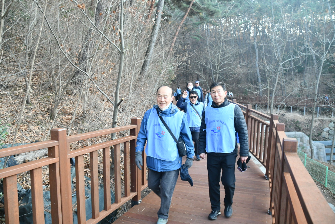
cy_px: 112
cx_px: 168
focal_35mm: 27
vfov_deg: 47.9
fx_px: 251
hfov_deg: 67.4
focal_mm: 18
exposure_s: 1/80
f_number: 4.5
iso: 1000
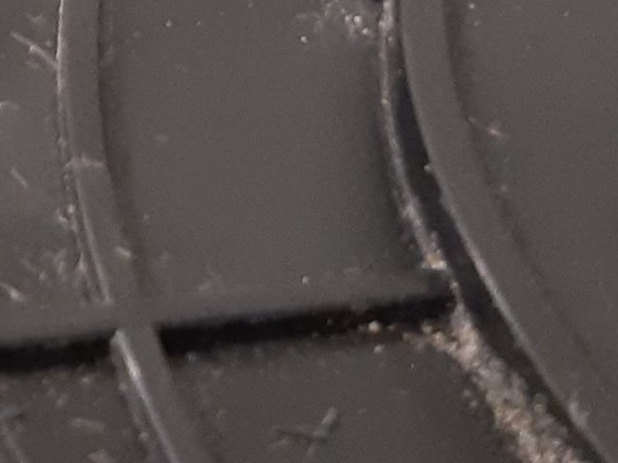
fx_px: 1481
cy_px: -215
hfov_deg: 21.8
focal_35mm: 83
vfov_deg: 16.3
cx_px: -126
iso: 250
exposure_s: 1/25
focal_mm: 3.93
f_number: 1.7
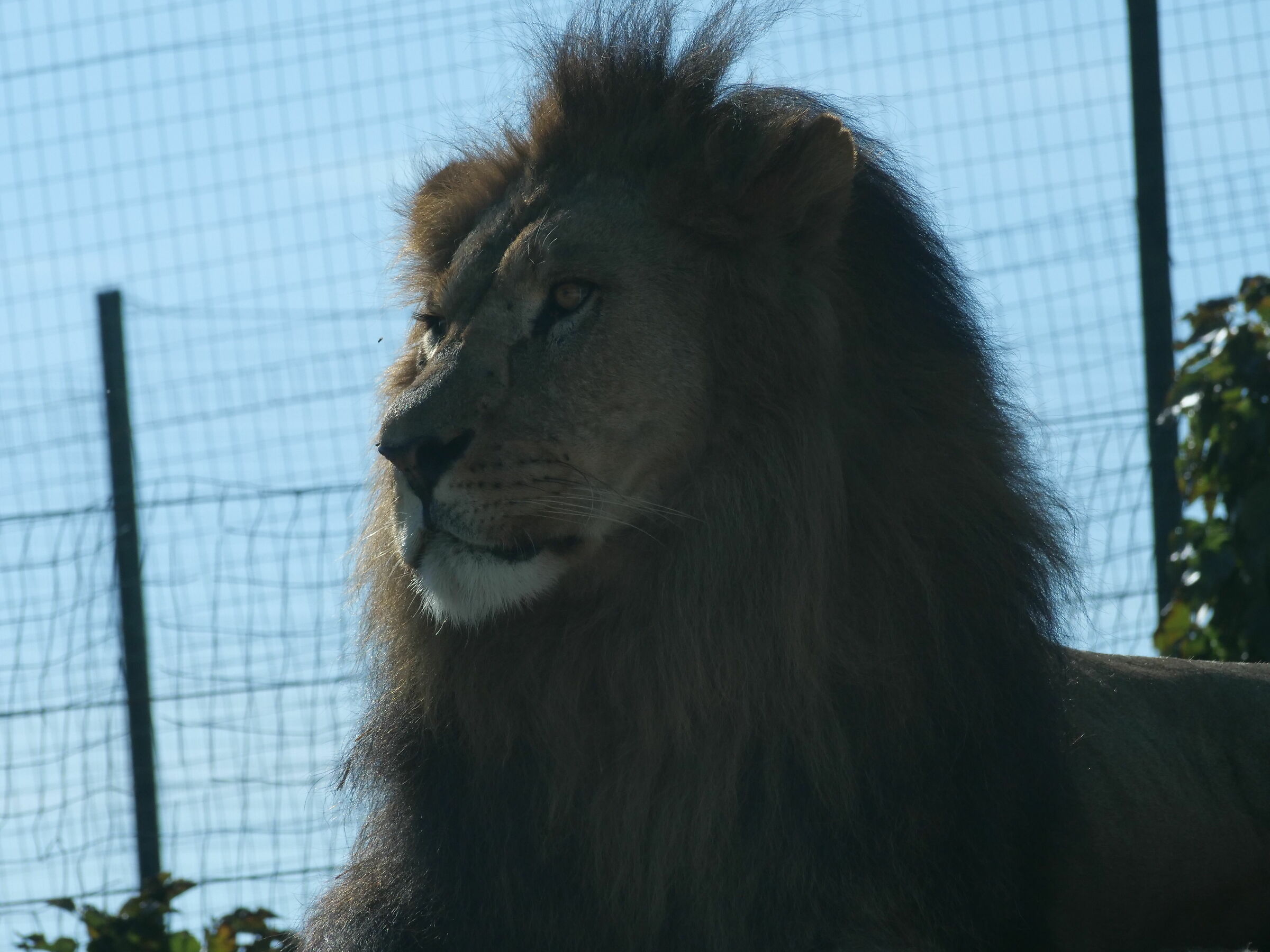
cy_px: 476
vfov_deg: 5.2
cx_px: 635
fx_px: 10566
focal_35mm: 288
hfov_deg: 6.9
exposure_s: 1/1600
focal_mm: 144
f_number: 10
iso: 800
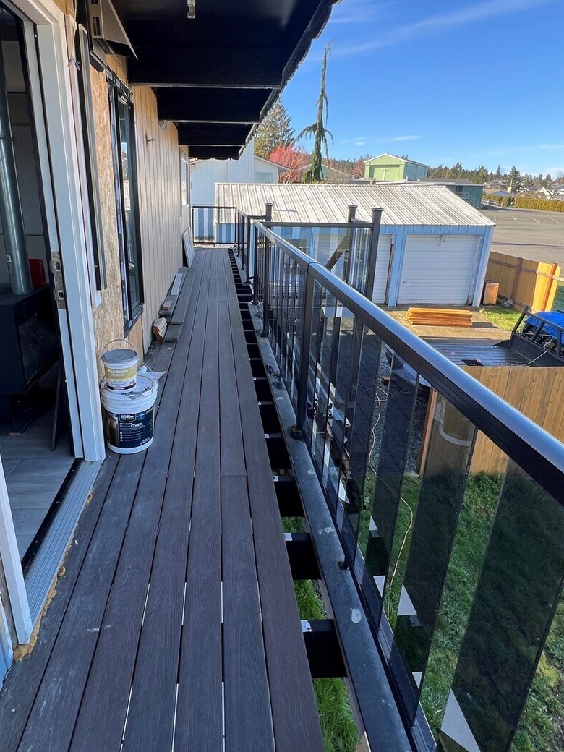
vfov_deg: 87.2
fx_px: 391
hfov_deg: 71.1
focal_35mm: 18
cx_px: 237
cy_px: 324
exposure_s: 1/267
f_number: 1.8
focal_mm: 1.57
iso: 32
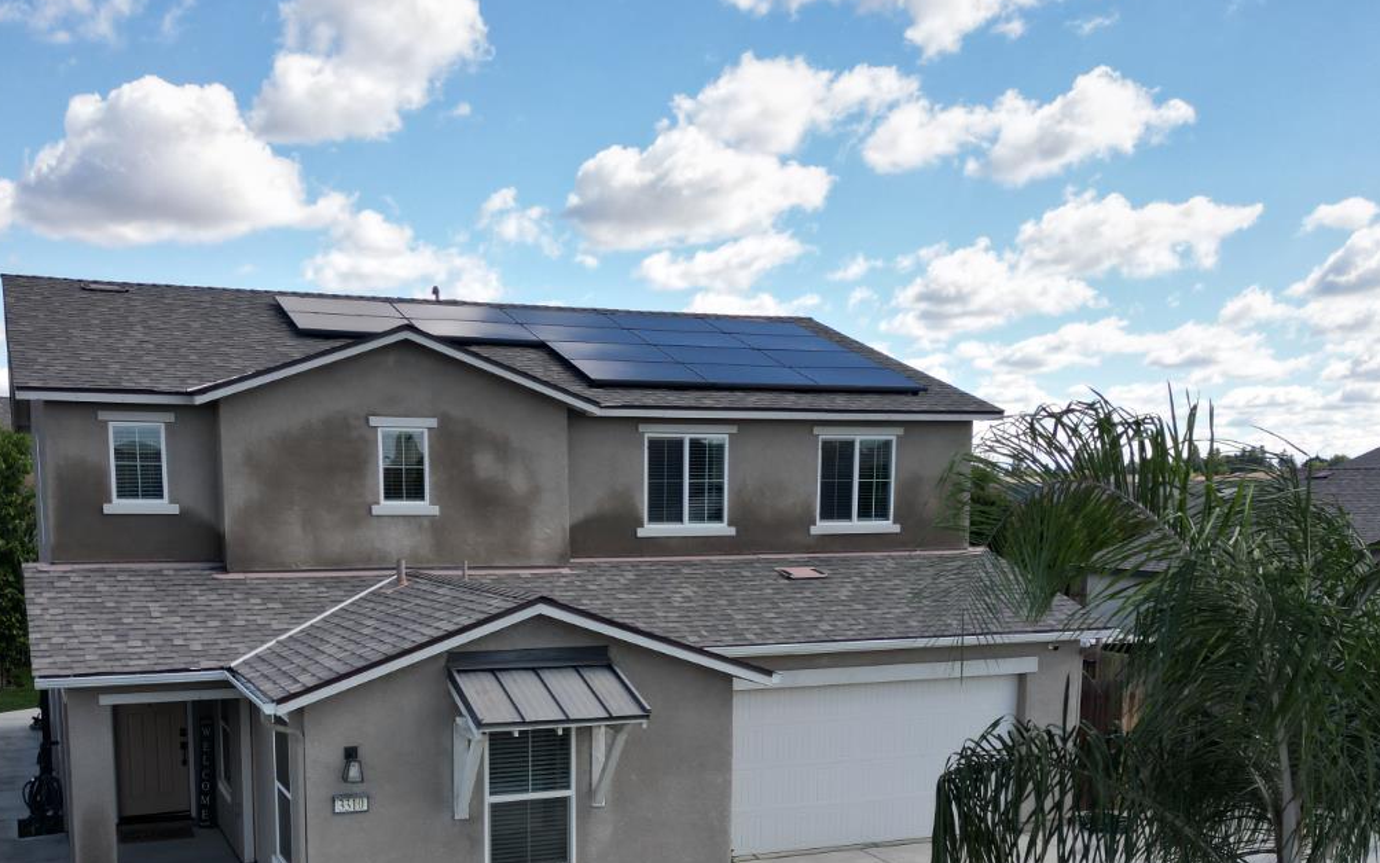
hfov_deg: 51.4
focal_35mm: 38
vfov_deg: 32.6
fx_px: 1429
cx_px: 594
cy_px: 707
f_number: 1.7
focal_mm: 6.72
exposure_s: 1/90
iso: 110
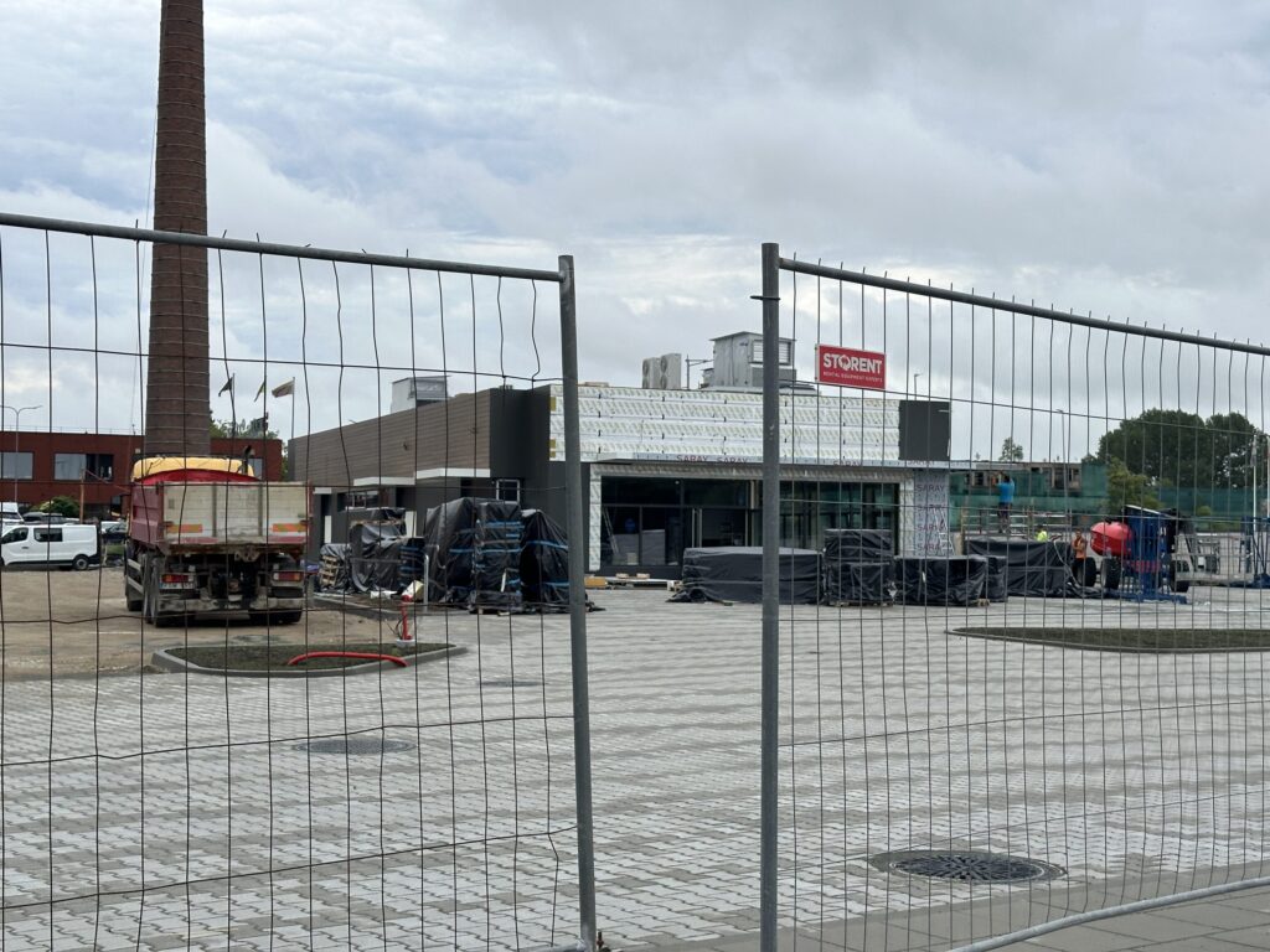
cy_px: 476
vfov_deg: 30.3
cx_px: 635
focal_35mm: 48
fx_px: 1761
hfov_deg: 39.7
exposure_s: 1/1695
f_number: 1.78
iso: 64
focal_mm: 6.86
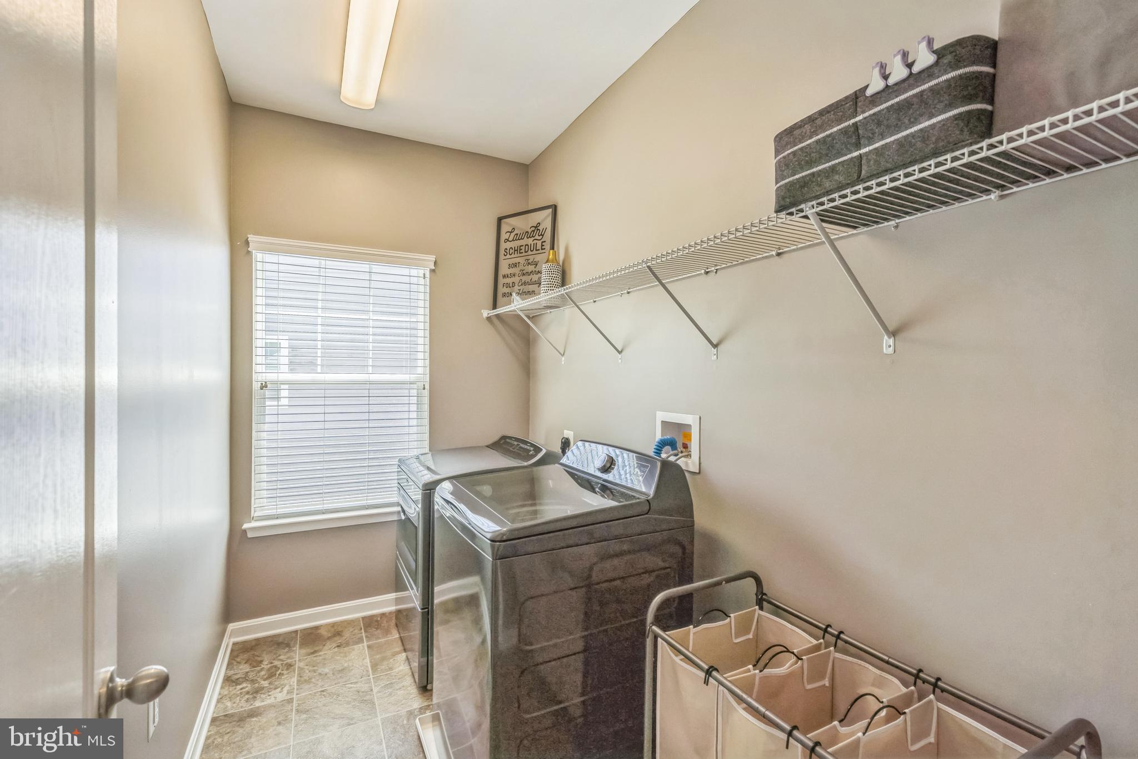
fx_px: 474
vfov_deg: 77.3
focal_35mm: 15
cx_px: 569
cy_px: 380
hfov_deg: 100.4
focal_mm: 15
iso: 640
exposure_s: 1/200
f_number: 5.6
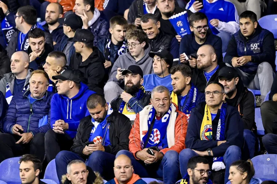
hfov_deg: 5.2
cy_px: 92
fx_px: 3076
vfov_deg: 3.4
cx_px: 138
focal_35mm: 400
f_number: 2.8
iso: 4000
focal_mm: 400
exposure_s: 1/250
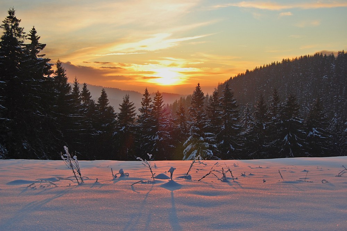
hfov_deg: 35.1
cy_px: 116
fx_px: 549
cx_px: 174
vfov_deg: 23.7
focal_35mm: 57
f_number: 7.1
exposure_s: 1/200
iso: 200
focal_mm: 38
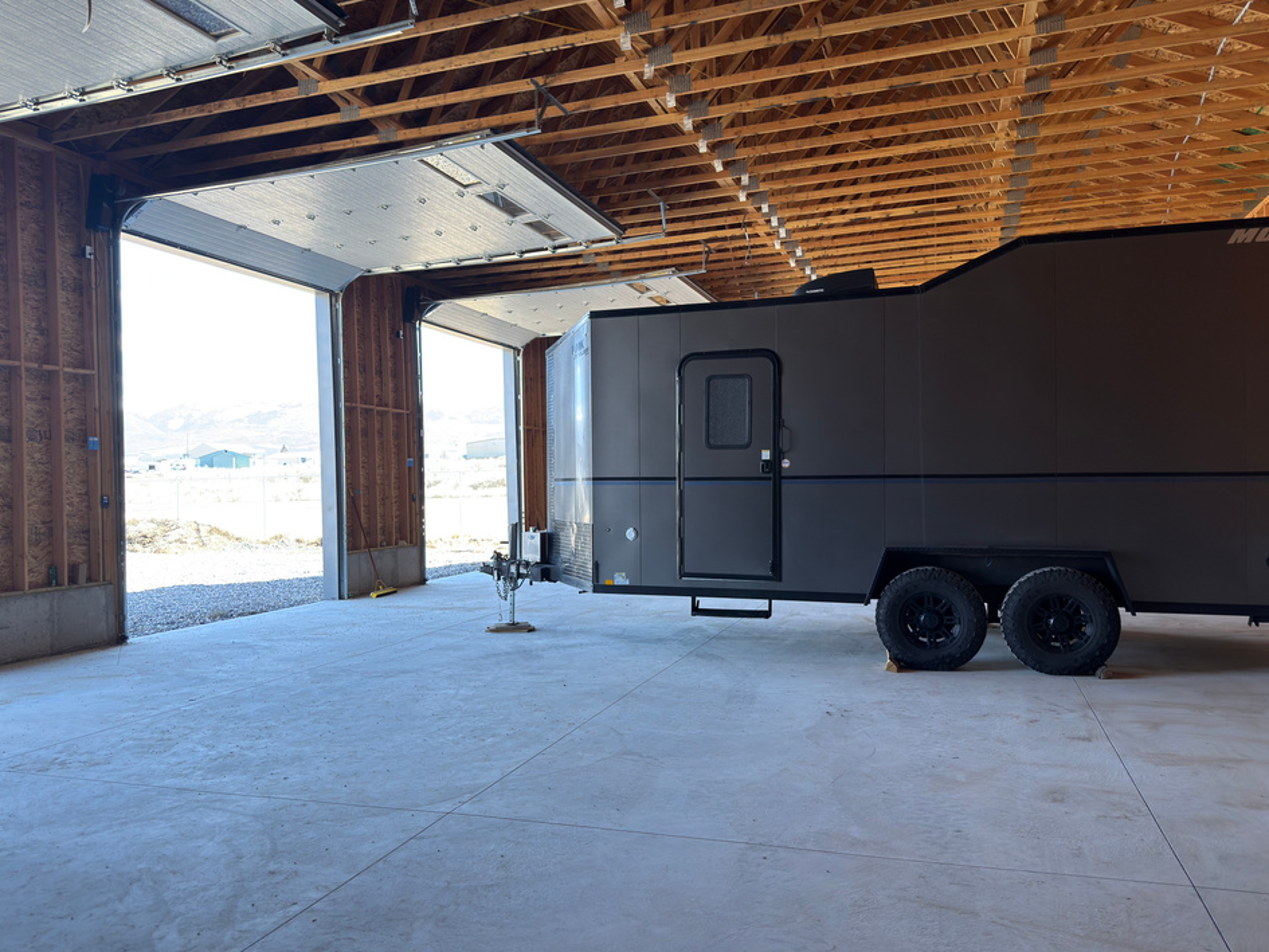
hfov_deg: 67.3
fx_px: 953
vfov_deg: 53.1
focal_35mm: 26
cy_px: 489
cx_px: 620
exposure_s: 1/169
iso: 50
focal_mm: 6.76
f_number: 1.78
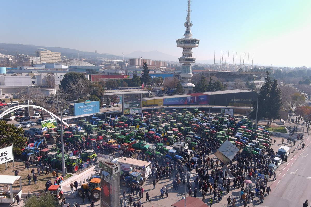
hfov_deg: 63.7
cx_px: 156
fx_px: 251
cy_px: 104
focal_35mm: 29
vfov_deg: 45.0
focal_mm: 10.57
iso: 100
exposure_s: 1/308
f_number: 6.3
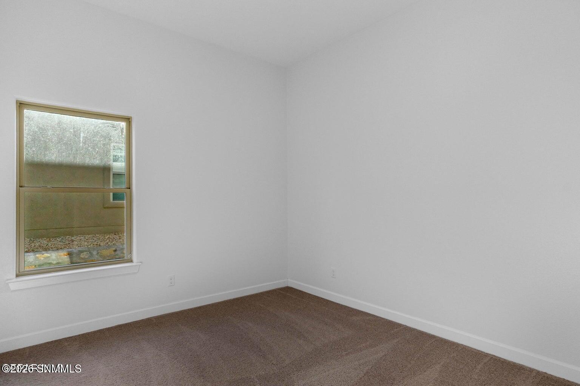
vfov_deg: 67.4
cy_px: 193
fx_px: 290
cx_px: 290
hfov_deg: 90.0
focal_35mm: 18
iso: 250
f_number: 8
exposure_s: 1/90
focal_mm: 12
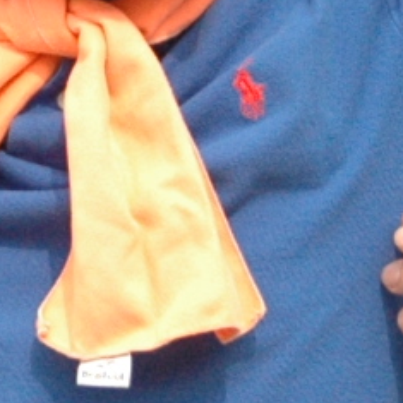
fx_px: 4149
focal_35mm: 315
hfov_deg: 5.5
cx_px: -38
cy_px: 36
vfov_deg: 5.6
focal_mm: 26
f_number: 3.2
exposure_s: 1/5000
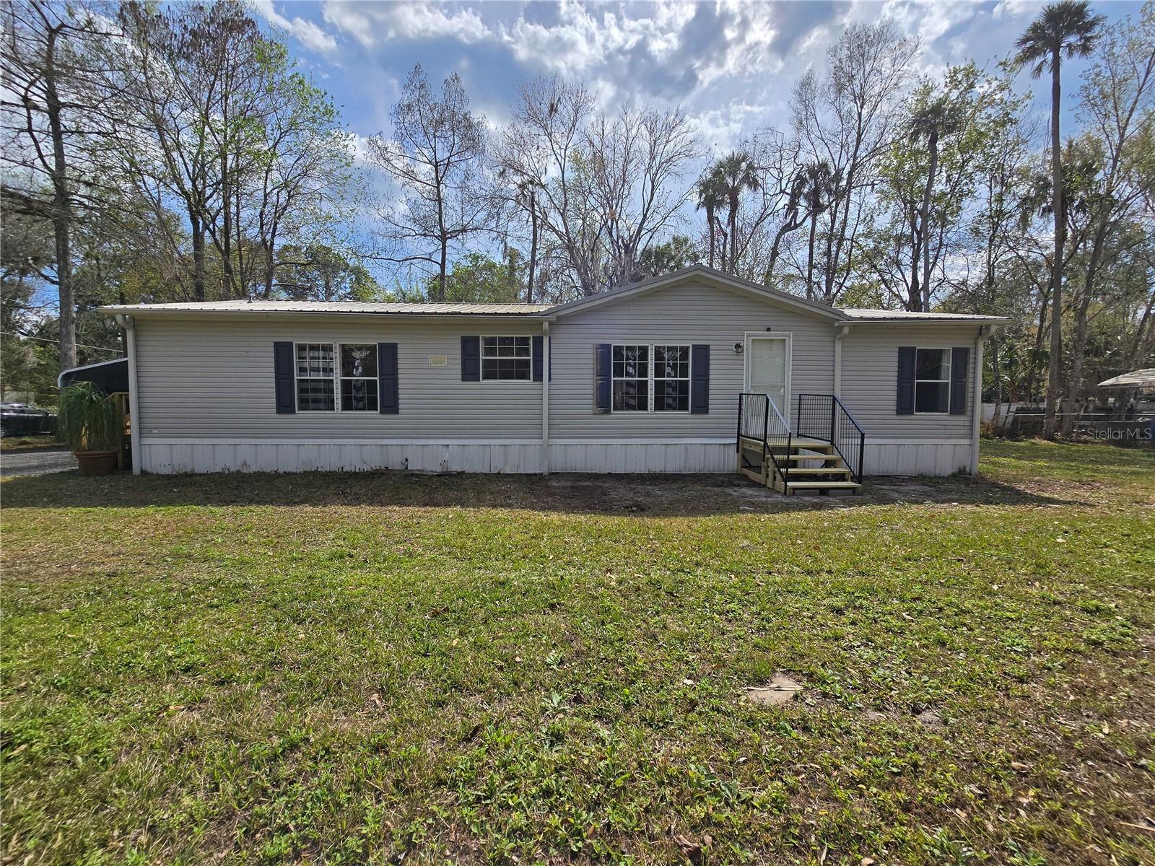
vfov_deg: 89.9
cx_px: 578
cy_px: 433
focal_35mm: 13
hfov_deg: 106.2
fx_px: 434
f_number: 2.2
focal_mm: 2.2
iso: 50
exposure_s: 1/3390
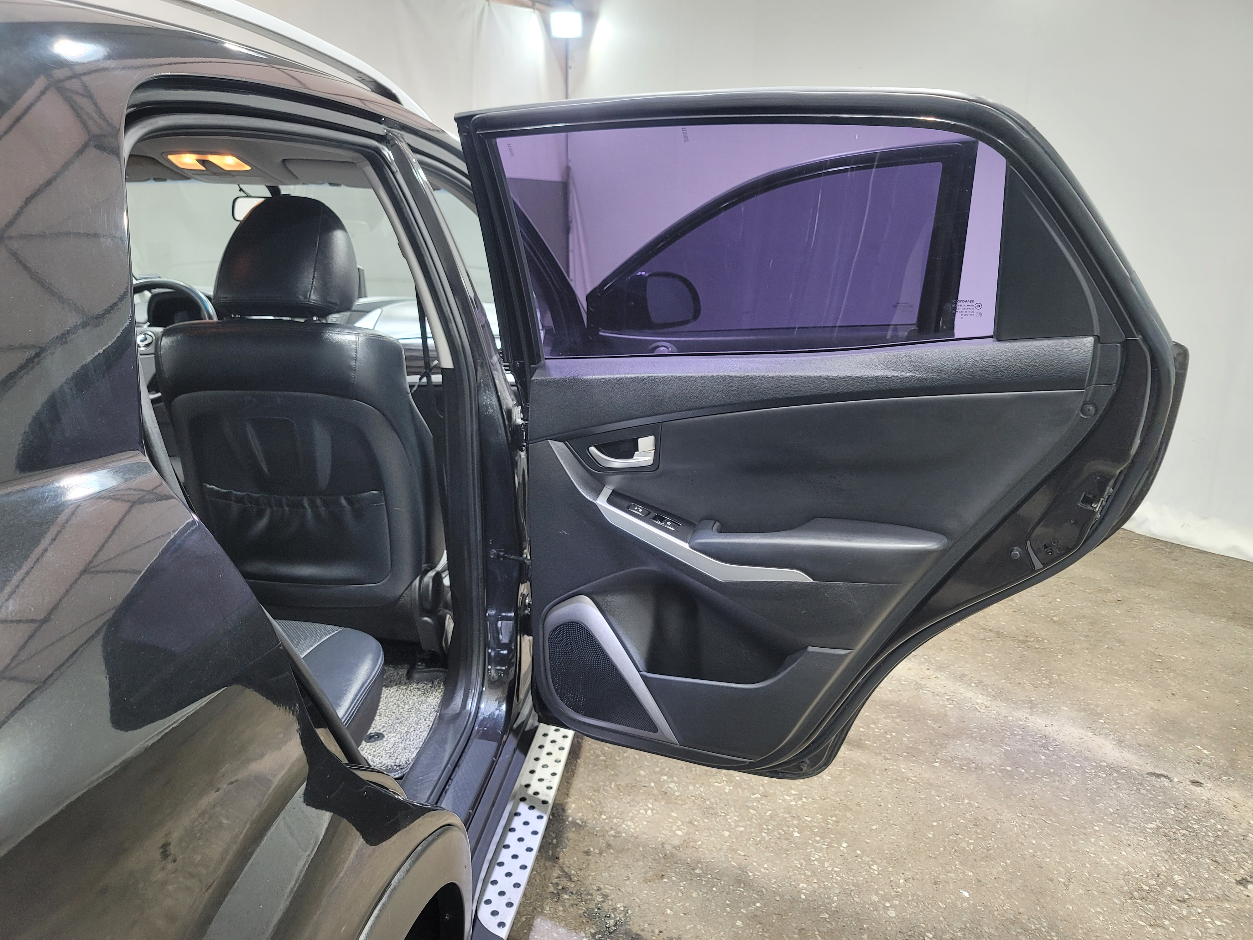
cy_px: 470
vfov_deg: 54.9
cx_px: 626
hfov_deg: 69.4
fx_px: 905
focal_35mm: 25
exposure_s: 1/120
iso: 200
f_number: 1.8
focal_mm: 7
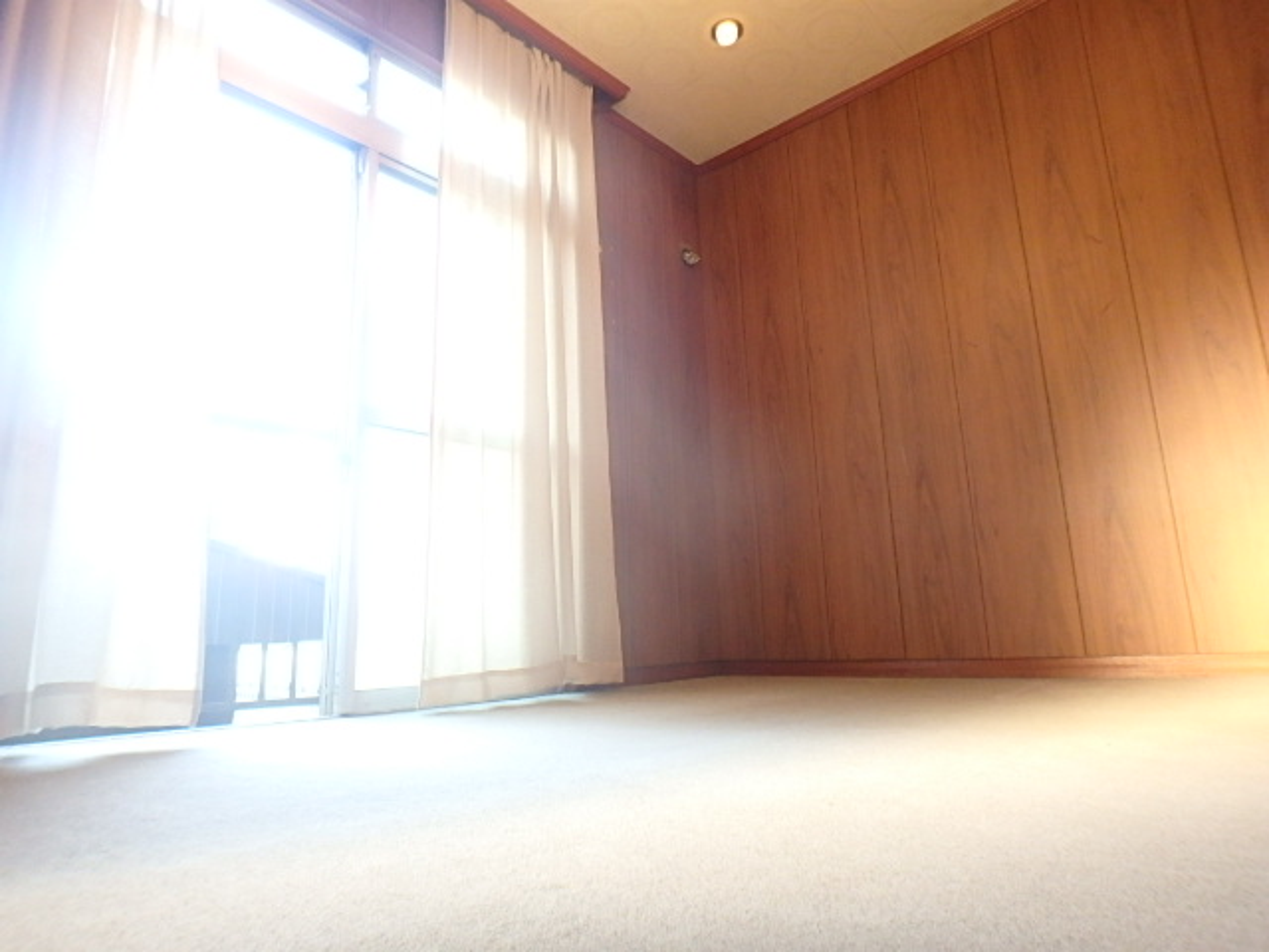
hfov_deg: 79.0
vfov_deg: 63.4
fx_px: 770
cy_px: 476
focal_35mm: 21
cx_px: 634
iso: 400
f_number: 3.5
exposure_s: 1/30
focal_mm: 3.7
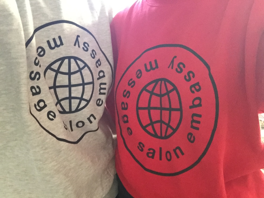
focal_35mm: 31
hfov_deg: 58.4
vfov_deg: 45.4
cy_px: 99
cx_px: 132
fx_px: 236
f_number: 2.2
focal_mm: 2.65
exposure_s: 1/17
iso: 400
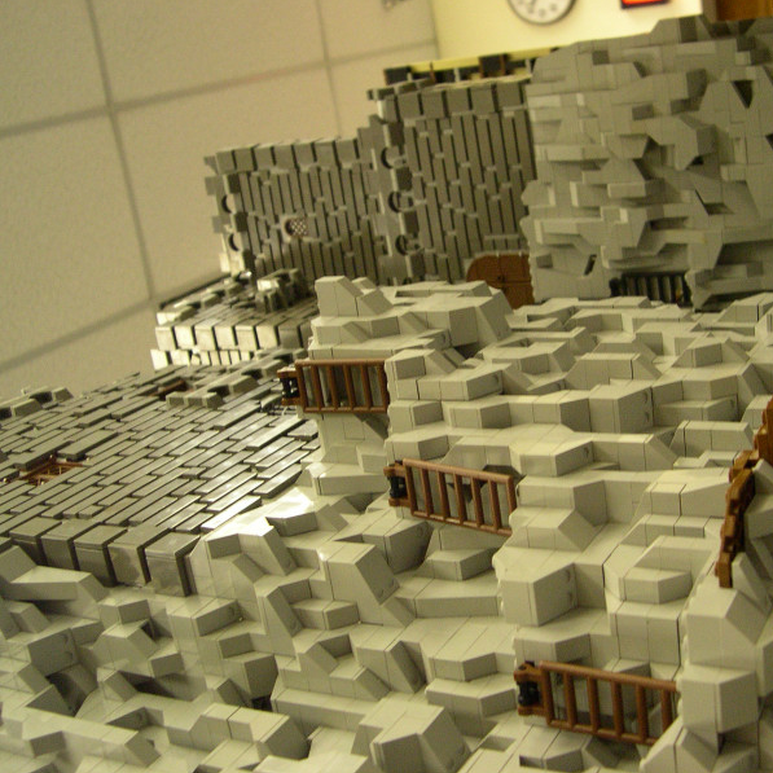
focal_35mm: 45
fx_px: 1137
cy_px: 386
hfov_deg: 37.4
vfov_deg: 37.6
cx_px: 466
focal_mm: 8
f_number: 2.8
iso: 400
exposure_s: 1/15.5
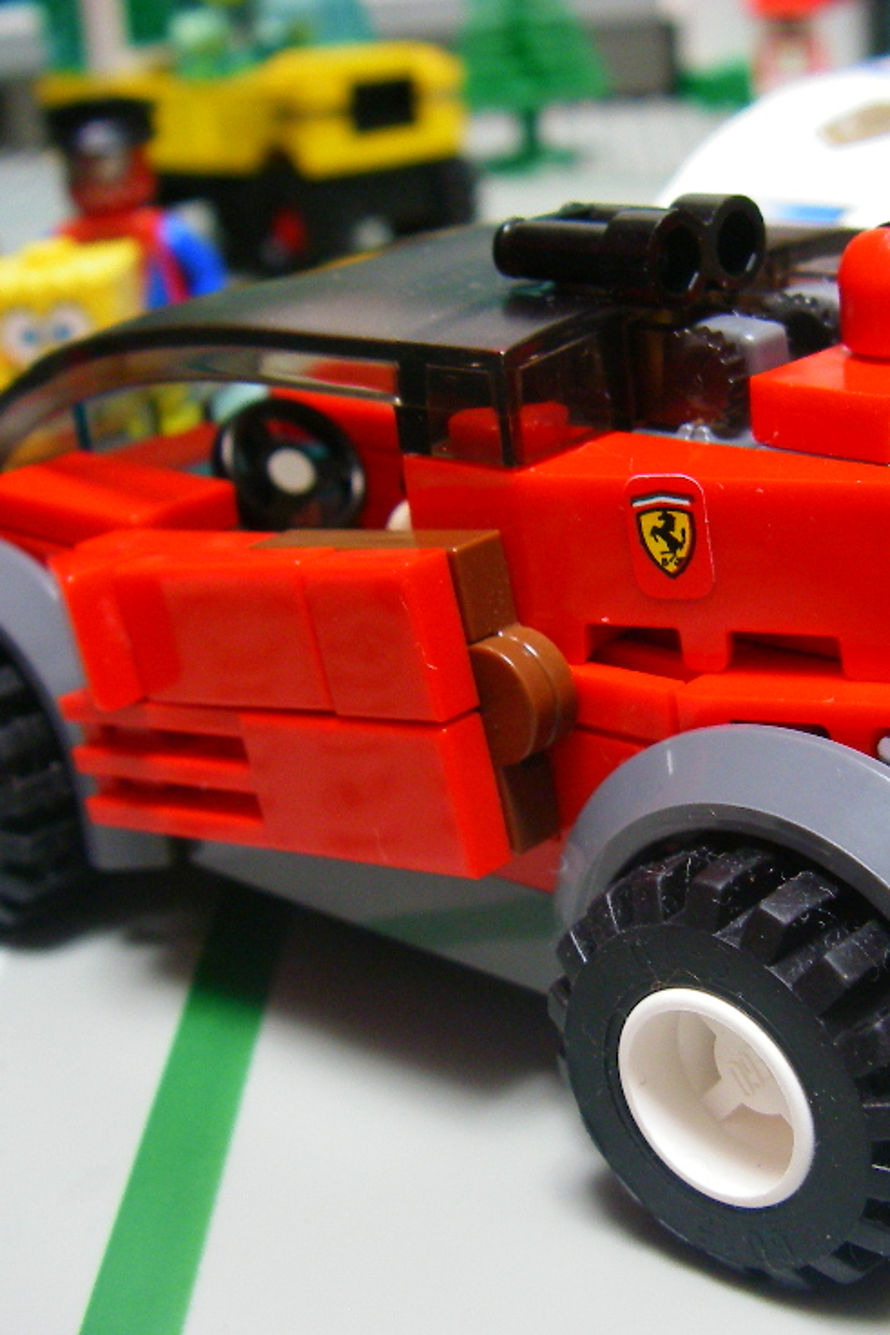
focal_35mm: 55
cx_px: 667
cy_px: 684
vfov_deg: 36.2
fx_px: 2038
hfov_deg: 24.4
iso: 200
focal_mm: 6.3
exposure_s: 1/8
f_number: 3.3
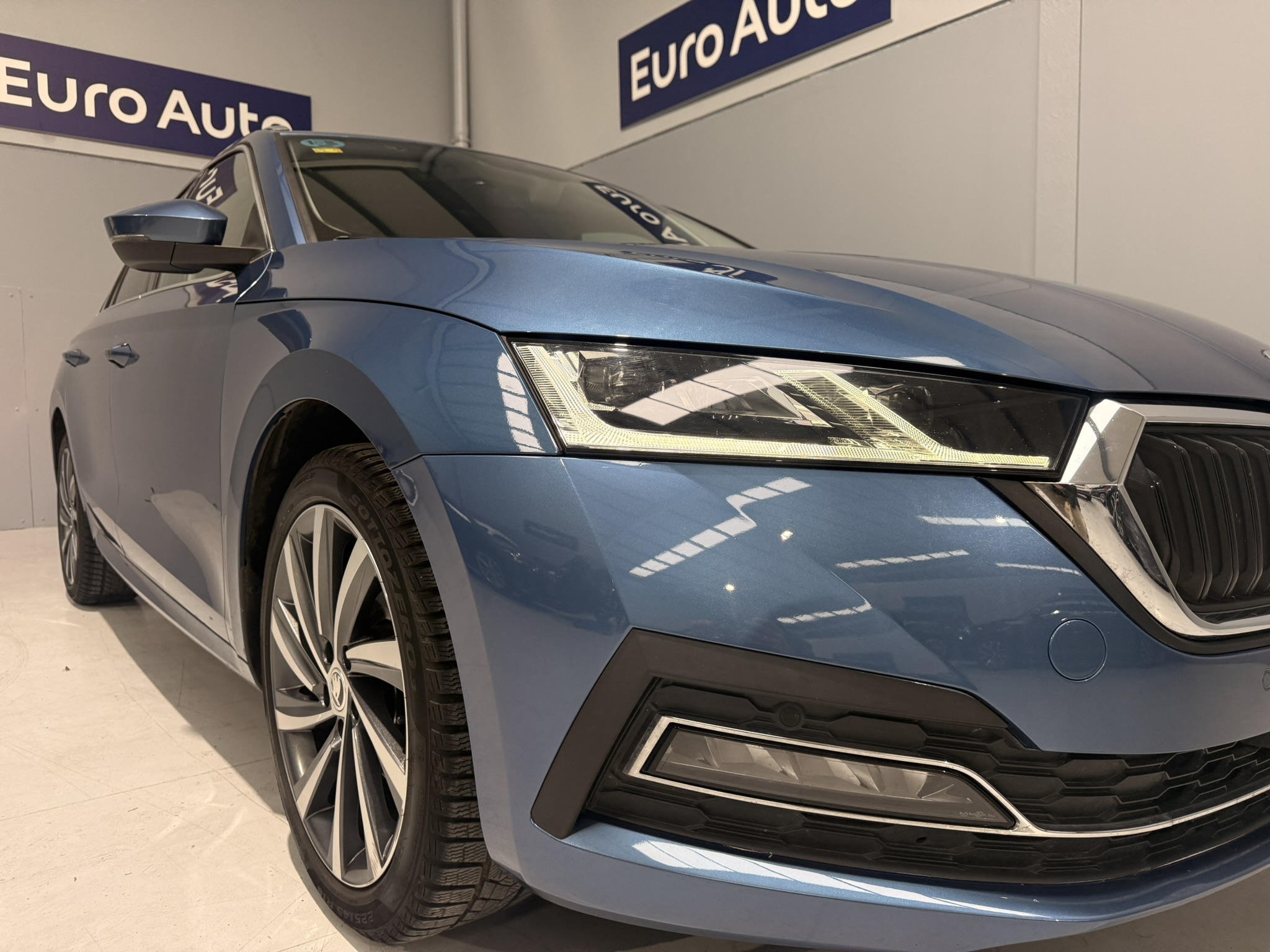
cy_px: 476
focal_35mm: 24
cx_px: 635
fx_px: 881
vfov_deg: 56.8
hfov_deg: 71.6
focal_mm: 6.76
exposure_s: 1/64
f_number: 1.78
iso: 200
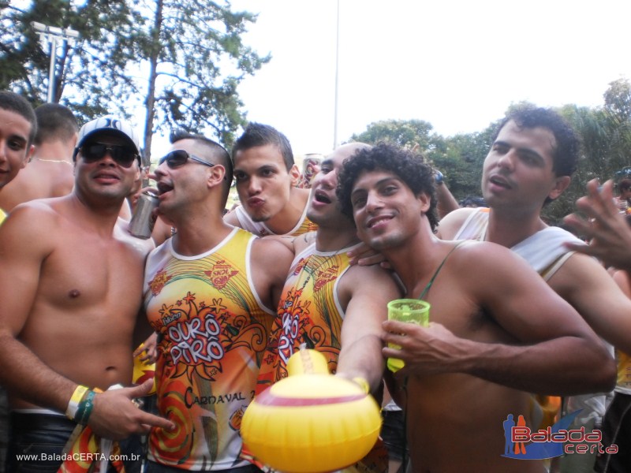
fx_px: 656
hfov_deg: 51.4
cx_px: 316
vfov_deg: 39.7
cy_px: 236
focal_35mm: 36
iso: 100
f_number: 3.1
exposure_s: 1/60
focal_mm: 6.3
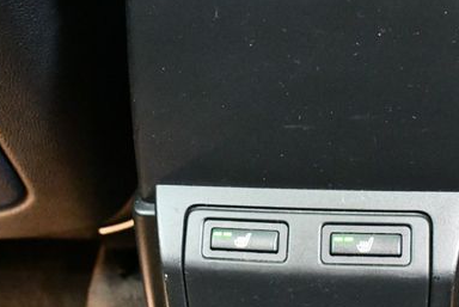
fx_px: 766
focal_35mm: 60
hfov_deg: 33.3
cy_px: 242
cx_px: 269
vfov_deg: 22.4
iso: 12800
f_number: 3.5
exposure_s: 1/50
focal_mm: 18
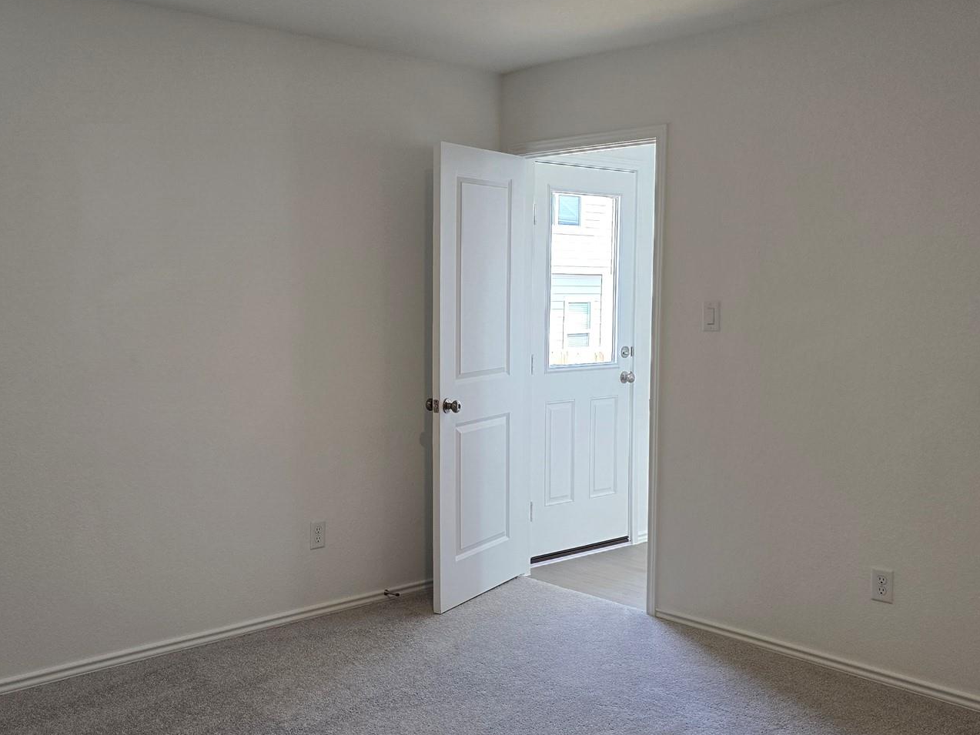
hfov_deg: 49.7
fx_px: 1048
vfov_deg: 38.7
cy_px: 383
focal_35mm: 37
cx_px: 378
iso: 160
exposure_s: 1/120
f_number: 1.7
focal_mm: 6.3
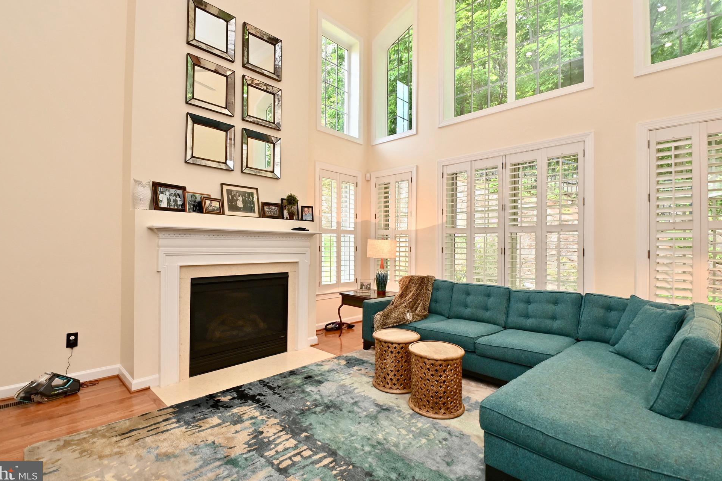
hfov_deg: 96.7
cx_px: 344
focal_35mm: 16
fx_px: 321
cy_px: 232
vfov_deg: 73.7
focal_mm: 10
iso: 200
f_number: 7.1
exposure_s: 1/25
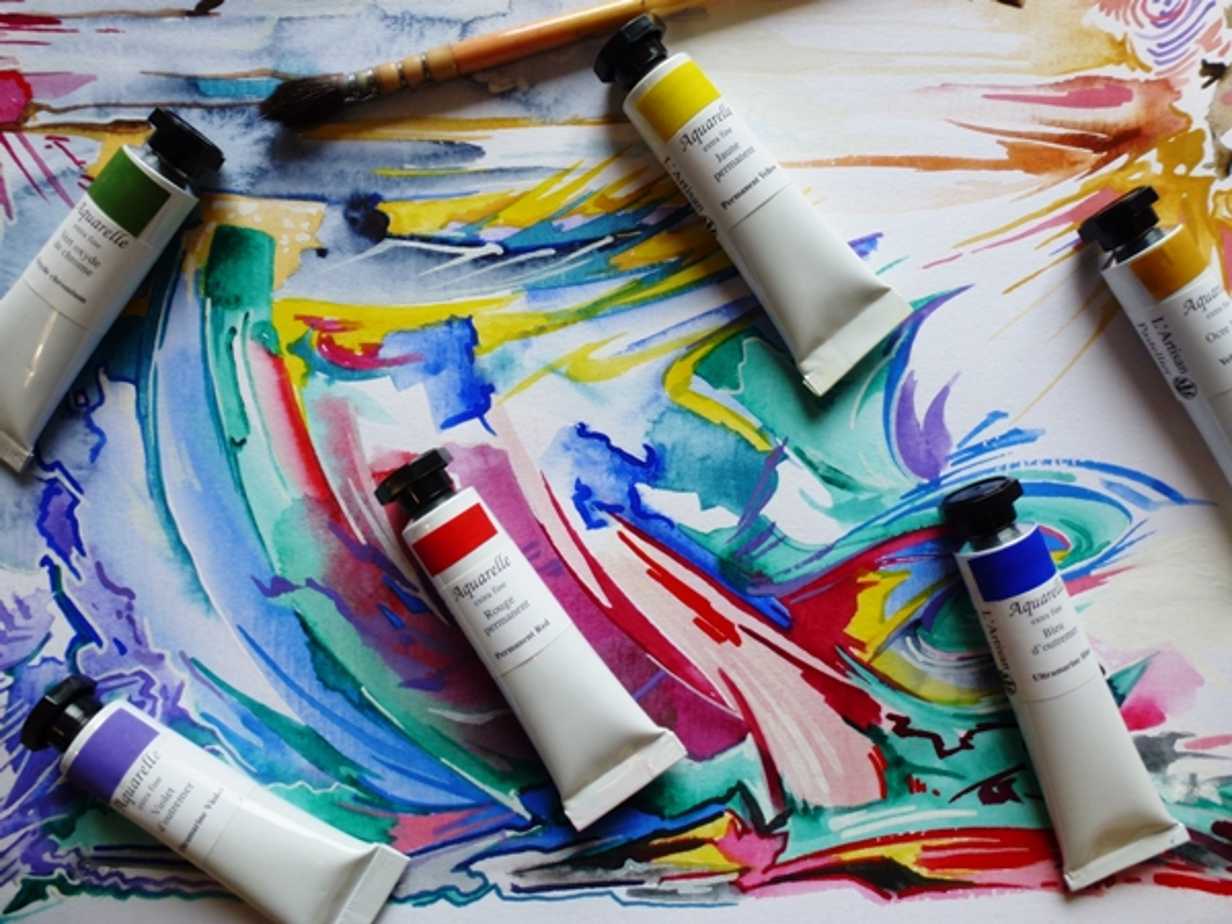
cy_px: 462
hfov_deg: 71.6
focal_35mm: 24
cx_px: 616
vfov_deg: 56.8
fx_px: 854
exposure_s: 1/80
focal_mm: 4.3
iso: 100
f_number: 3.3
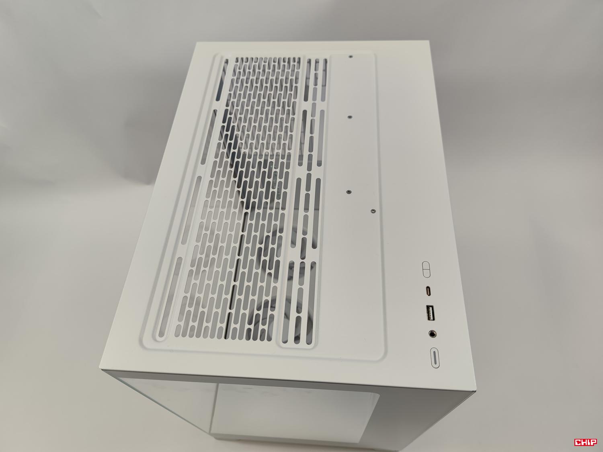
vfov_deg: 54.9
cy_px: 226
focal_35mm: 25
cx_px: 302
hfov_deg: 69.4
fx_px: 435
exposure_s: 1/100
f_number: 1.85
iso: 50
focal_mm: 6.78
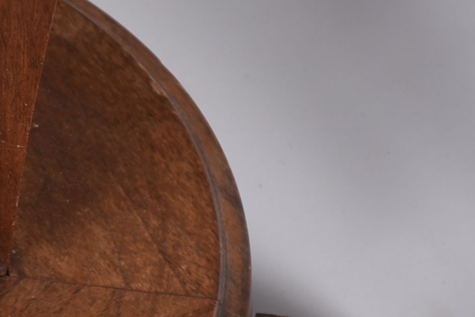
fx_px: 6714
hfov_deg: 4.0
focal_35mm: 509
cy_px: 374
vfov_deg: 2.7
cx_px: -207
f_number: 7.1
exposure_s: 1/60
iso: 100
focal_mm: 105
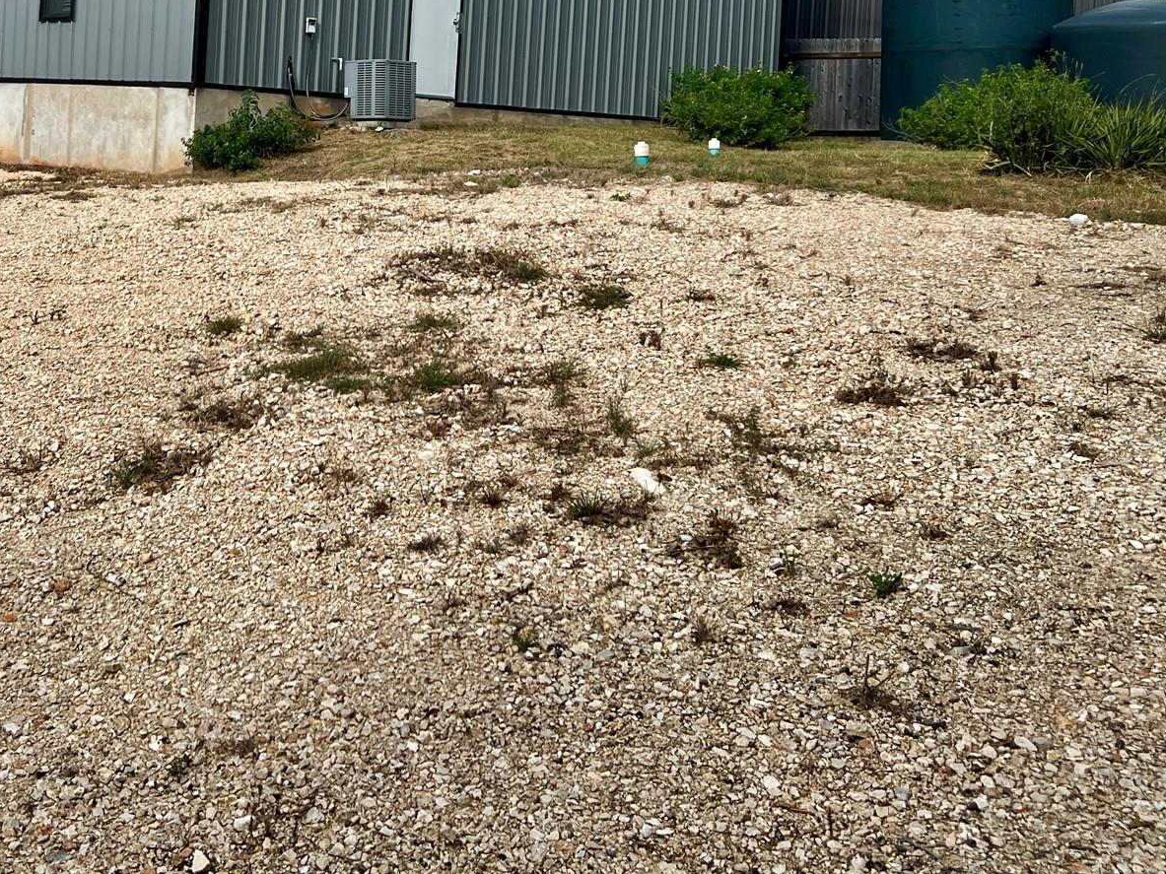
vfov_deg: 31.0
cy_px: 121
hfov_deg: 41.0
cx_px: 306
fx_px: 1516
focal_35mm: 45
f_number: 1.5
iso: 50
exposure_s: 1/4115
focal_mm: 5.7
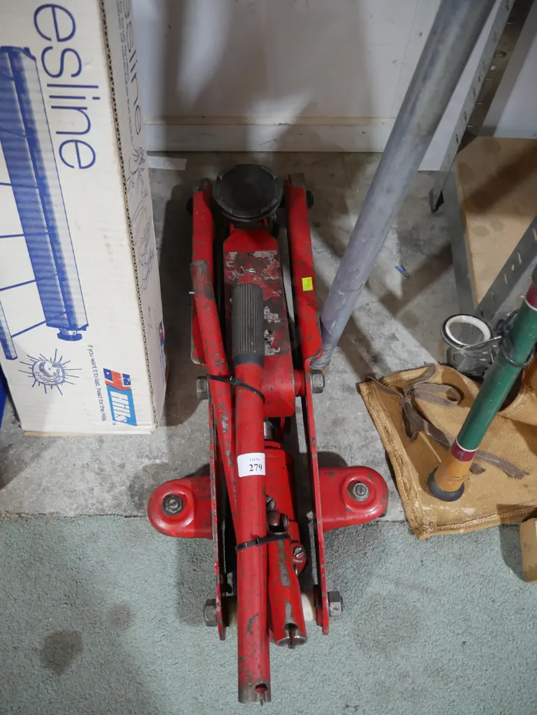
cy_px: 358
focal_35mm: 28
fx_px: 579
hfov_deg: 49.8
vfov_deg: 63.4
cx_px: 268
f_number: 3.5
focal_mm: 14
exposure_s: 1/60
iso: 800
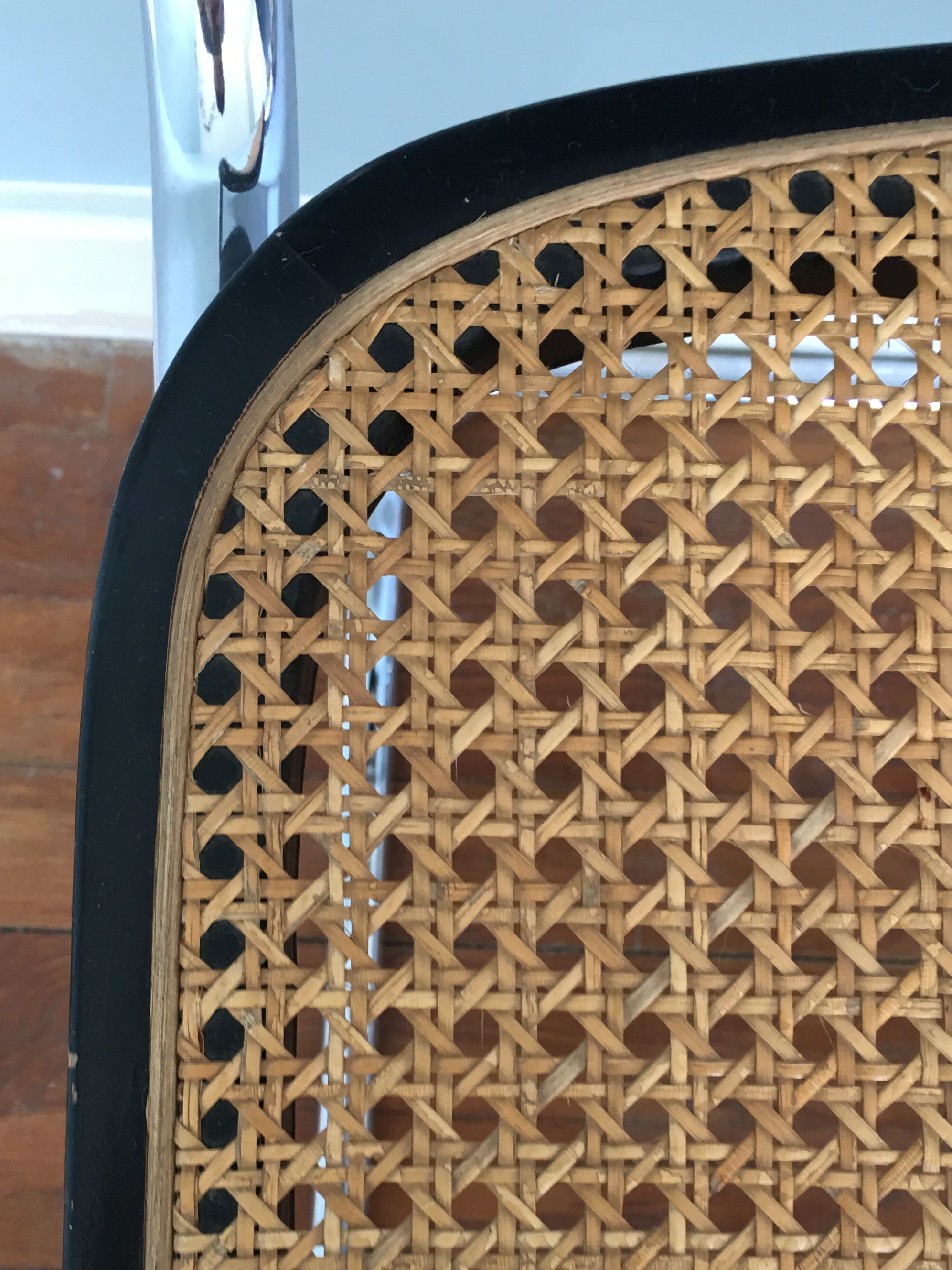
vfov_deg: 42.1
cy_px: 888
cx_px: 499
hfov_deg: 32.9
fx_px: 1613
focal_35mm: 44
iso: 40
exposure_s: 1/17
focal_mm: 4.15
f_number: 2.2
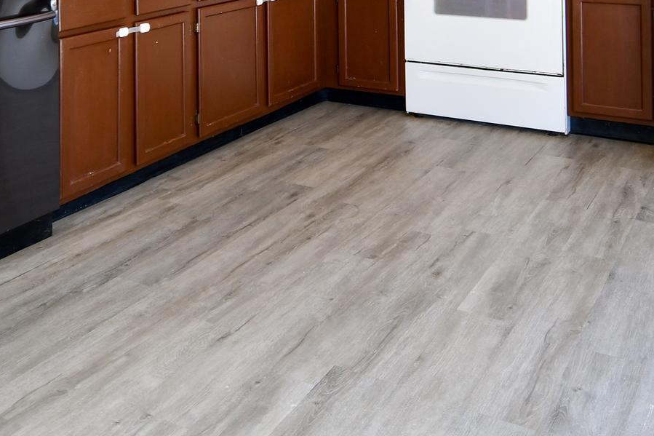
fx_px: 745
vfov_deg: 29.4
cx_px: 268
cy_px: -45
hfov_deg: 47.2
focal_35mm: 41
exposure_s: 1/80
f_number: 4.5
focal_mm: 12
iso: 200
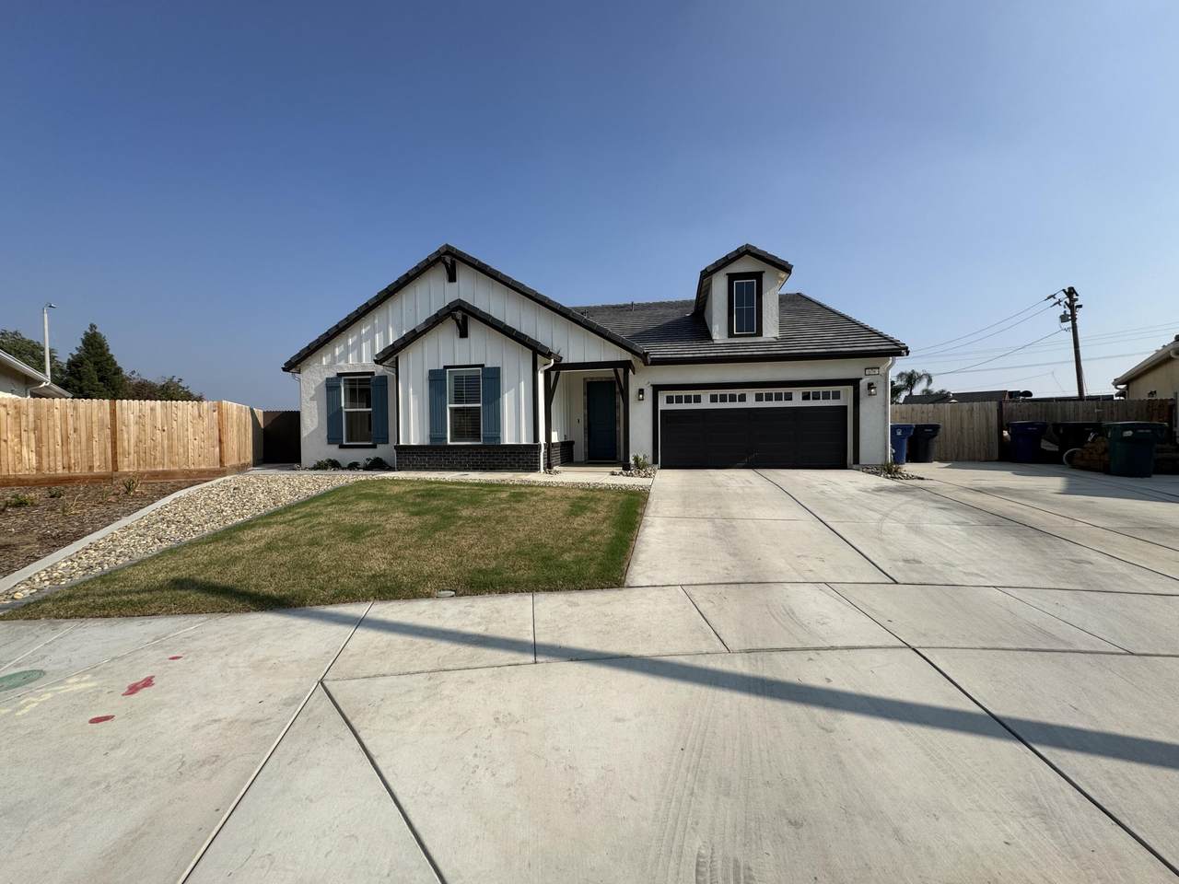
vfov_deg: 85.7
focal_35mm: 14
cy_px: 442
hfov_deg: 102.1
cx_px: 590
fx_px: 477
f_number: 2.2
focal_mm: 2.22
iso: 50
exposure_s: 1/2342
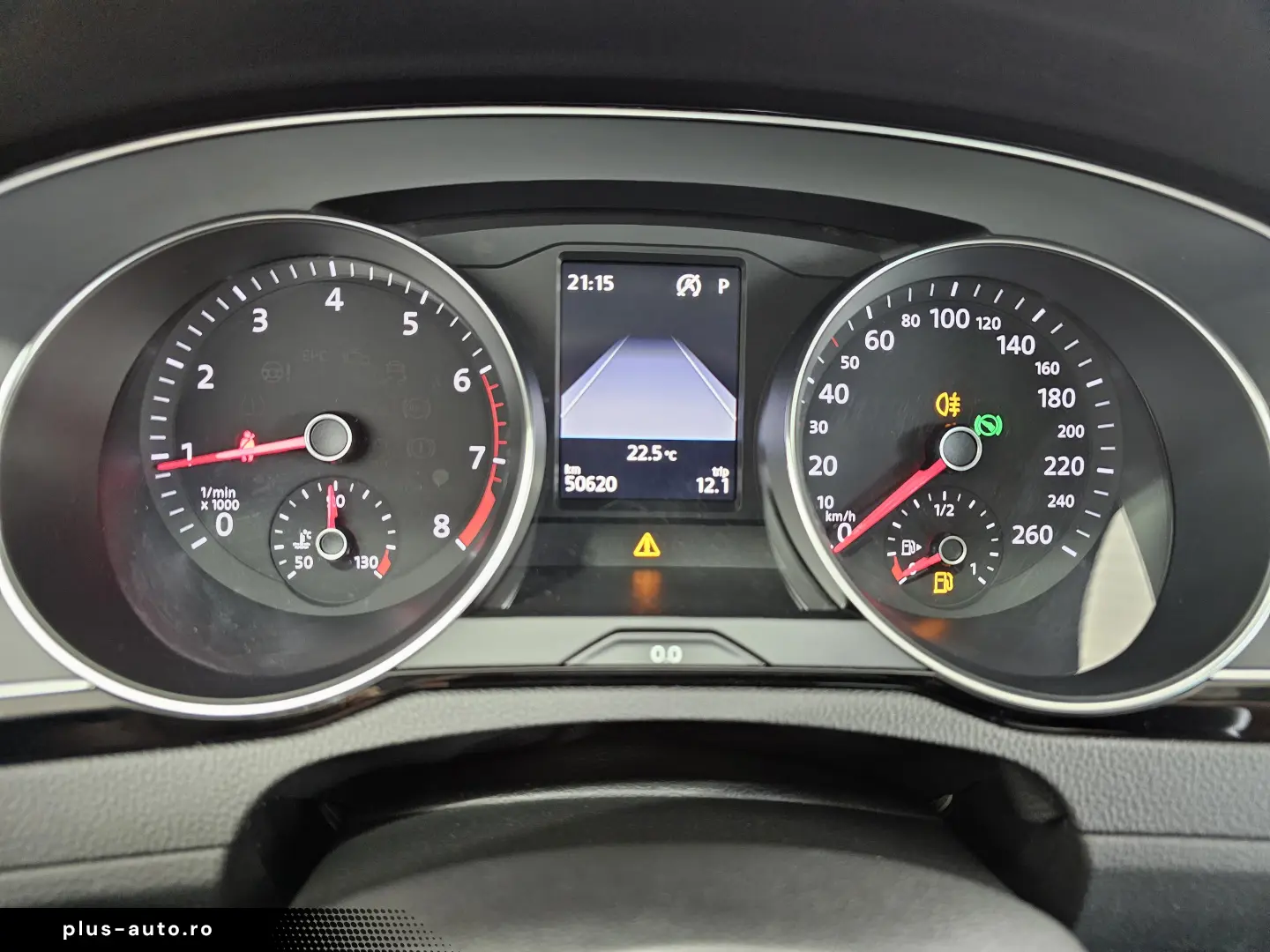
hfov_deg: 73.9
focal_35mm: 23
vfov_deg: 58.9
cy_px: 476
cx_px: 635
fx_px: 844
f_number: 1.7
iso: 1000
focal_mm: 6.3
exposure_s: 1/100
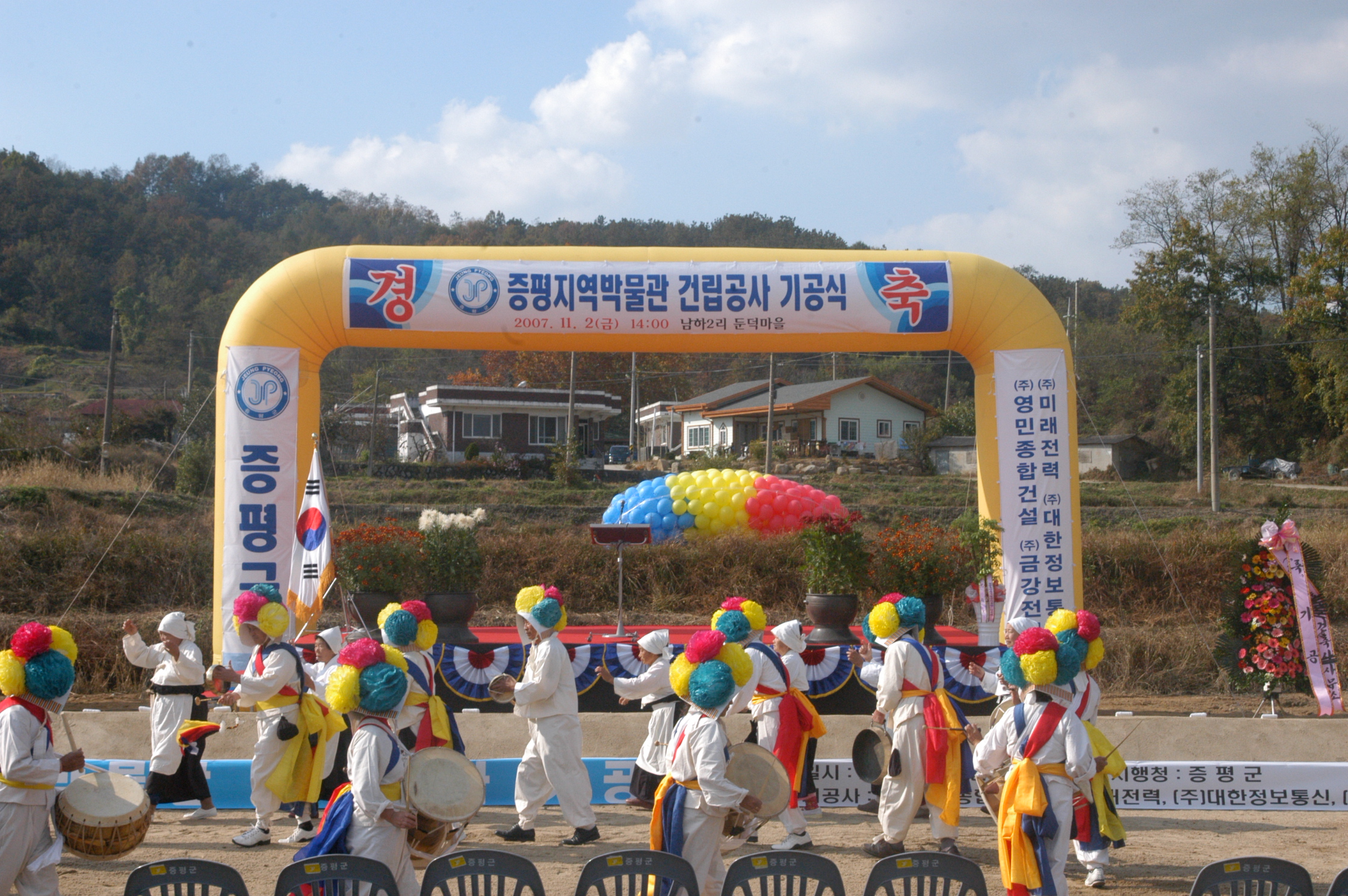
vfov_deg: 22.6
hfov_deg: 33.4
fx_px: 2244
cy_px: 448
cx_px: 674
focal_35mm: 60
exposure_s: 1/640
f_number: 13
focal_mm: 40
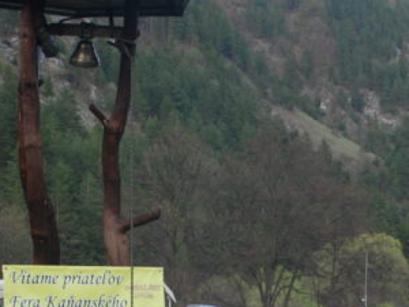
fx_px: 1512
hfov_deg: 15.4
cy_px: 337
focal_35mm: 128
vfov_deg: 11.4
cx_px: 278
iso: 200
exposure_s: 1/200
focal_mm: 26
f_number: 7.1
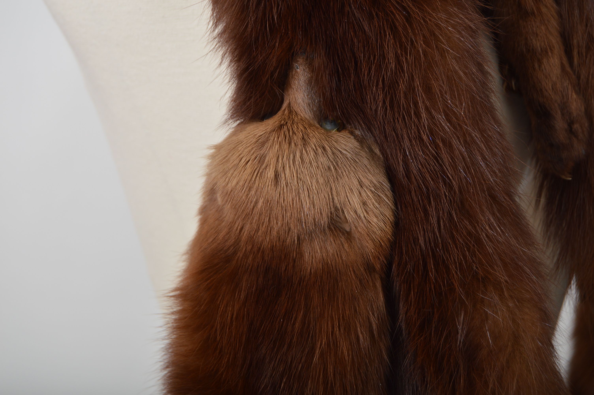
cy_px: 198
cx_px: 297
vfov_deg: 18.1
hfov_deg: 27.0
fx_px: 1236
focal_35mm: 75
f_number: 5.6
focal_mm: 50
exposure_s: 1/200
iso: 200
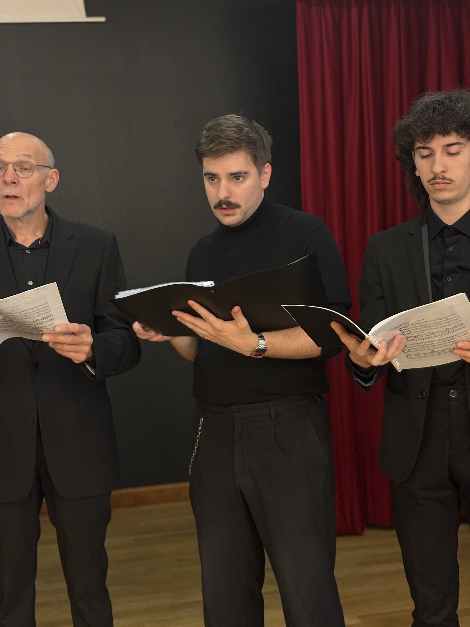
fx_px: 941
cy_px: 314
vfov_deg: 36.8
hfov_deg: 28.0
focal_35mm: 52
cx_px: 235
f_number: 1.6
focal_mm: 5.96
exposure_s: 1/33
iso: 200
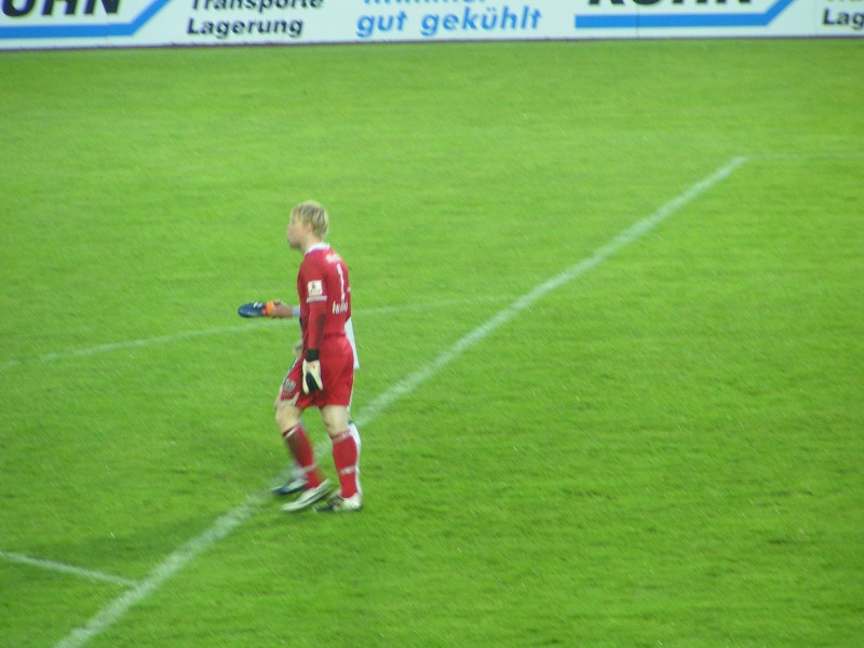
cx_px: 432
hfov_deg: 6.1
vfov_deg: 4.6
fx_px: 8137
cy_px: 324
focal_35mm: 326
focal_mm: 49.8
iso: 200
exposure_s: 1/40
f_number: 3.5
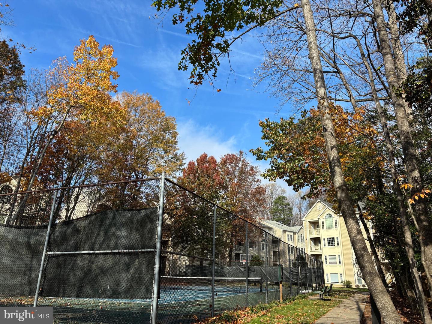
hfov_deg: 67.3
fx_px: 324
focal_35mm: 26
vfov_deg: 53.1
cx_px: 216
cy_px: 162
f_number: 1.6
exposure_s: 1/2242
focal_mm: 5.96
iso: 50
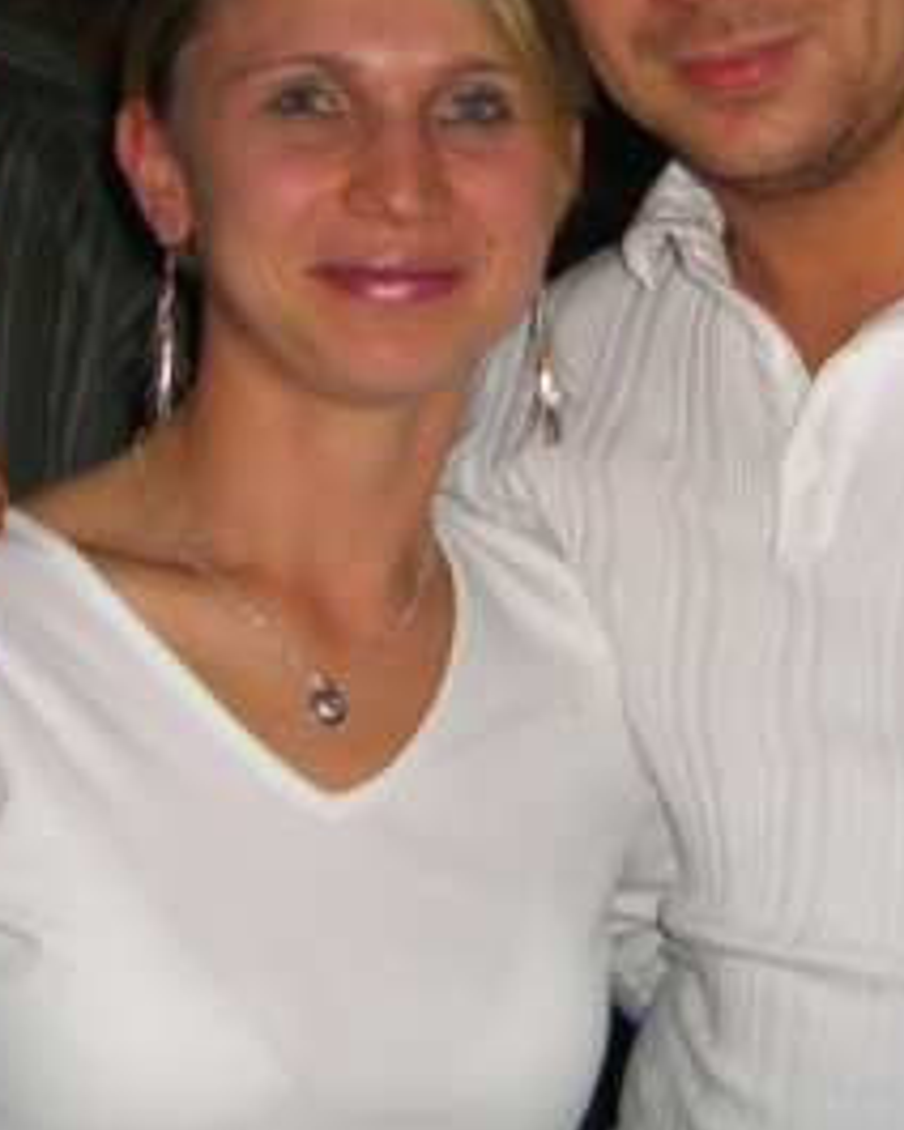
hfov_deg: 18.2
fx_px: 2809
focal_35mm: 84
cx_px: 606
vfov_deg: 22.4
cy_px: 192
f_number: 2.8
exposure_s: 1/60
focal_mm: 7.9
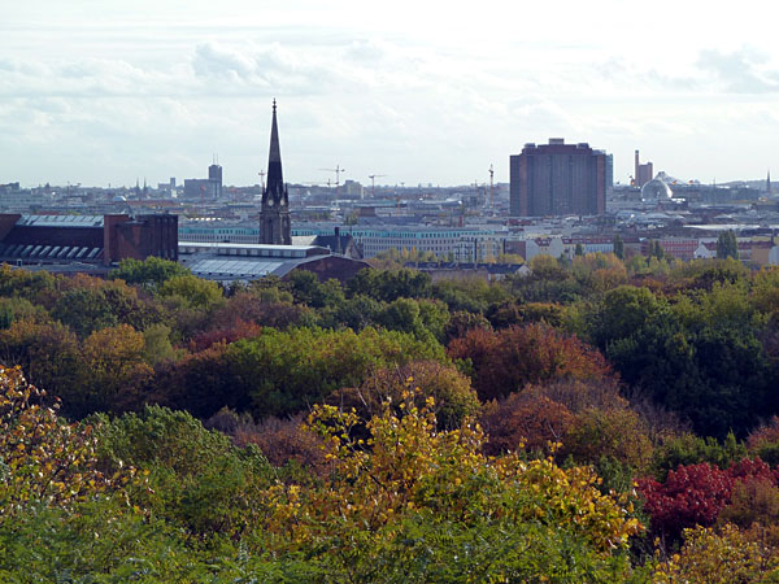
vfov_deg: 12.5
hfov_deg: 16.6
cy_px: 292
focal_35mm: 119
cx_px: 390
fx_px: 2678
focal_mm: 19.5
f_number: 4.4
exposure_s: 1/320
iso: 125
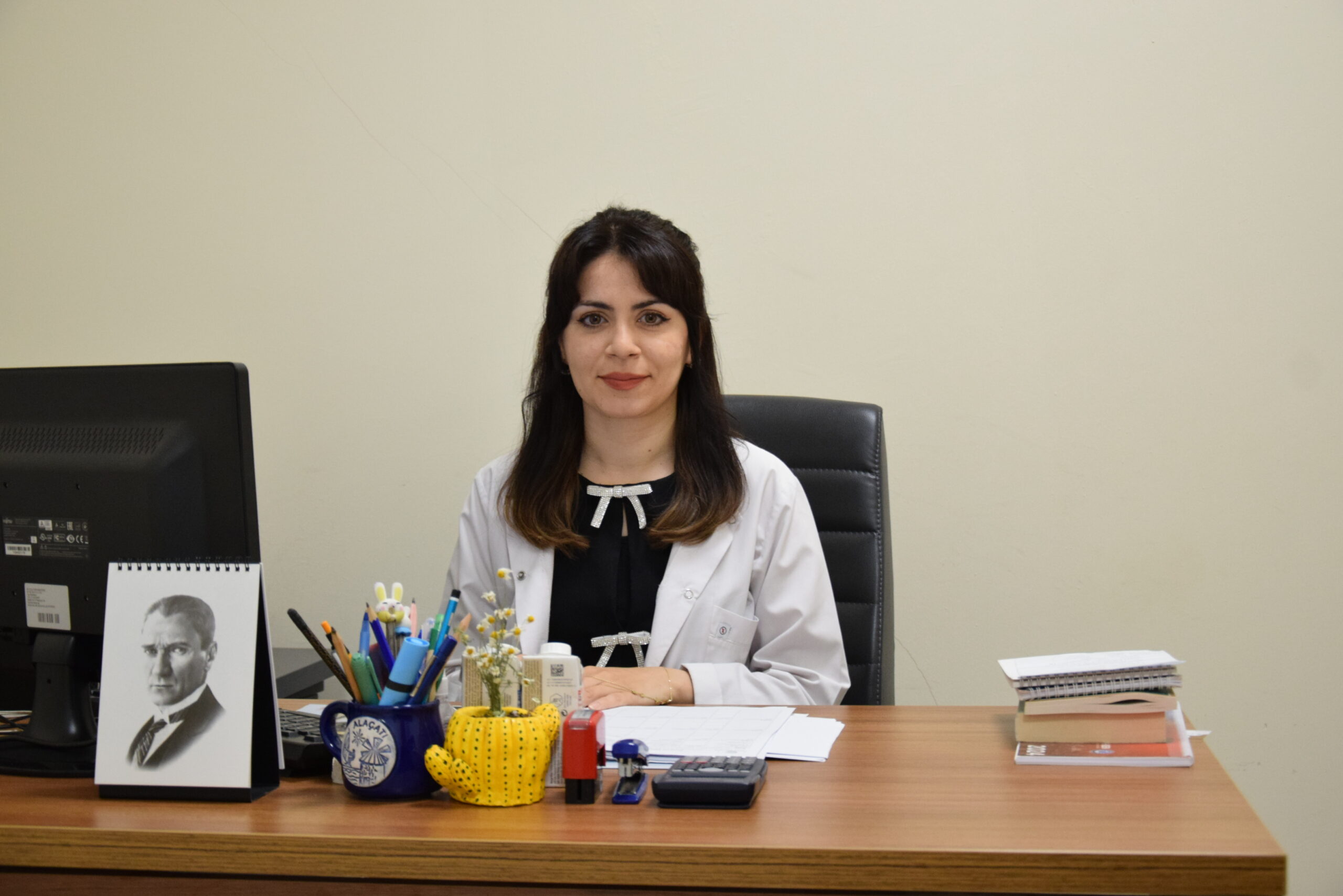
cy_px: 448
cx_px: 672
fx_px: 1959
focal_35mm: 52
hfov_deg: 37.8
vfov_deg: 25.8
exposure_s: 1/80
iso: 1600
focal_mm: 35
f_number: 4.5
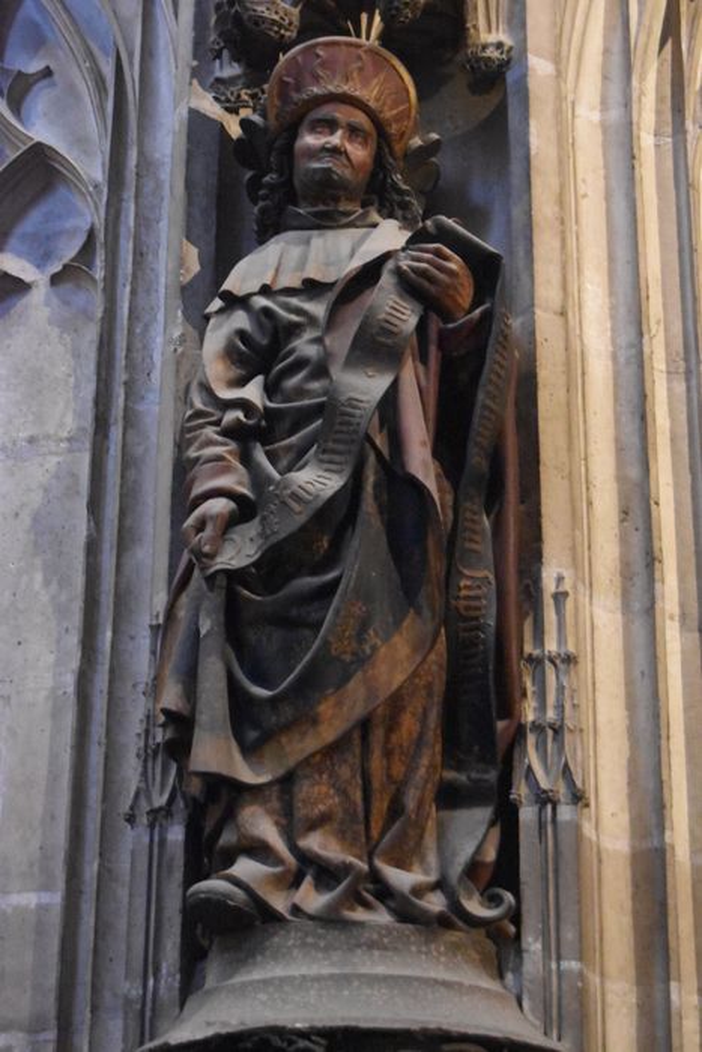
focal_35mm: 78
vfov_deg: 26.0
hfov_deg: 17.5
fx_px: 2280
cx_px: 351
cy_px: 526
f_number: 5.6
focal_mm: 52
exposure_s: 1/20
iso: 12800
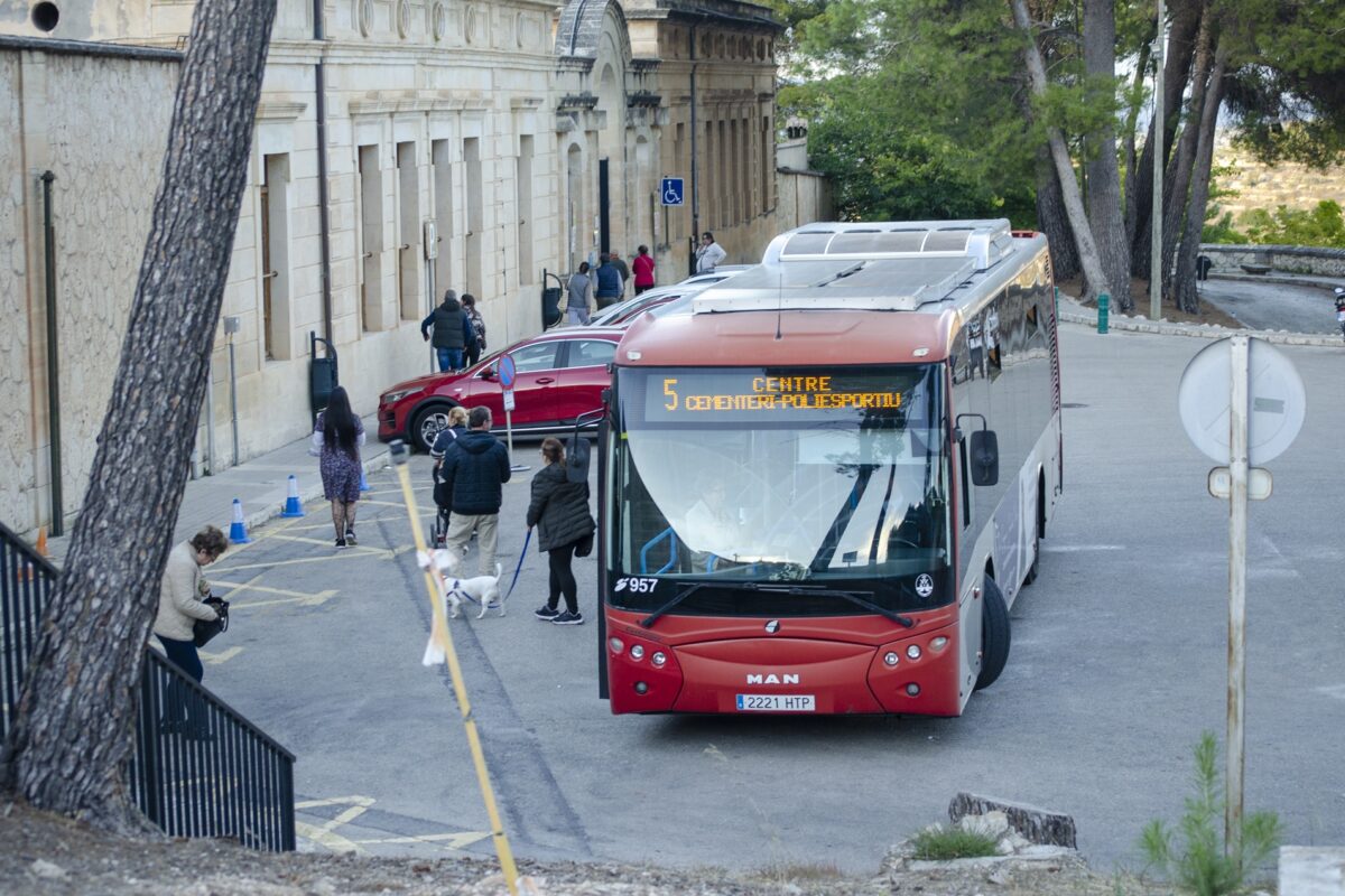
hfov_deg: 24.6
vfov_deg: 16.6
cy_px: 448
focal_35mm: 82
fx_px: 3082
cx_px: 672
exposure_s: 1/100
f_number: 5
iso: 400
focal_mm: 55
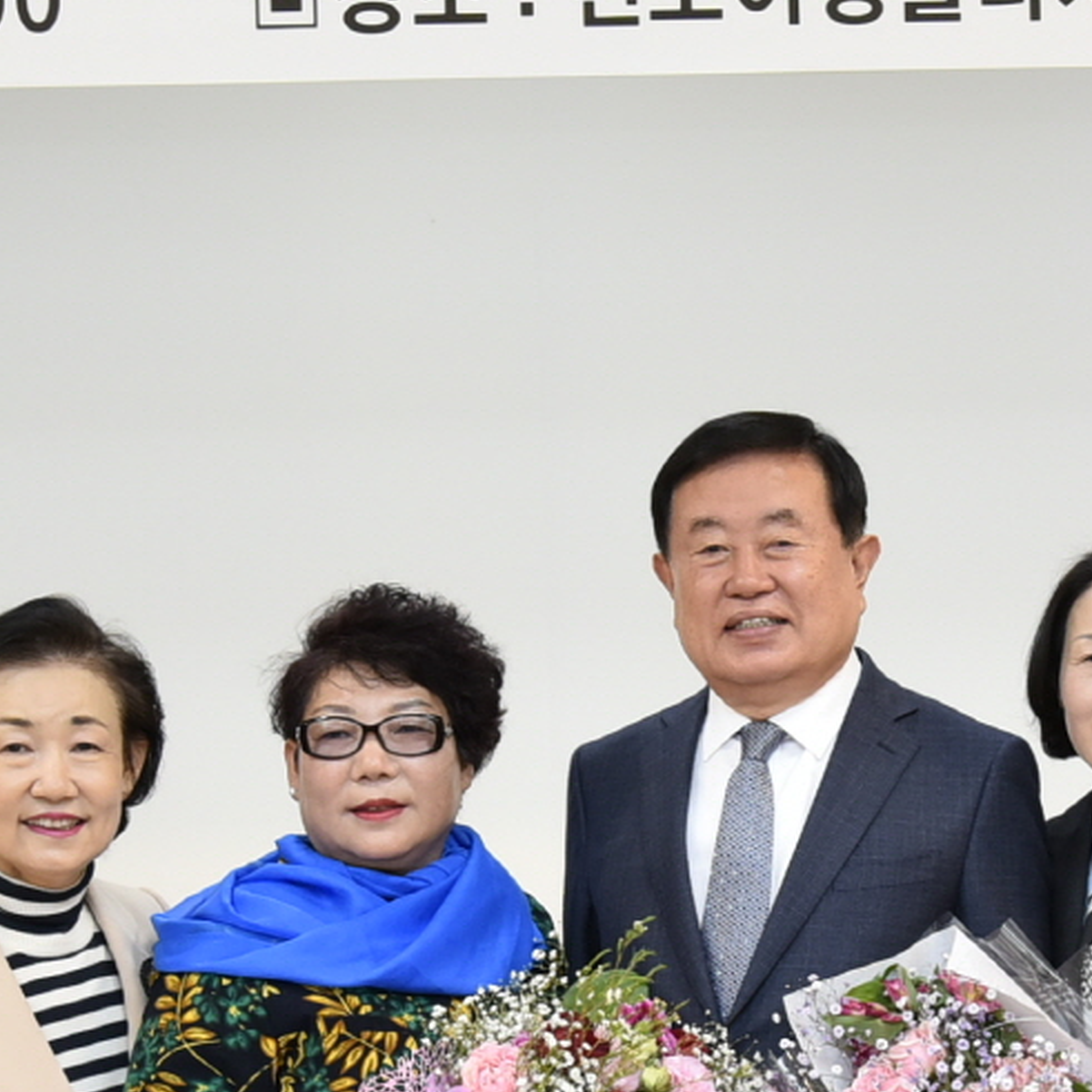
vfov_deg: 15.9
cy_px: 846
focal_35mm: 109
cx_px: 734
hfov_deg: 15.9
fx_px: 3890
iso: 800
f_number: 4.5
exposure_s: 1/125
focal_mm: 30
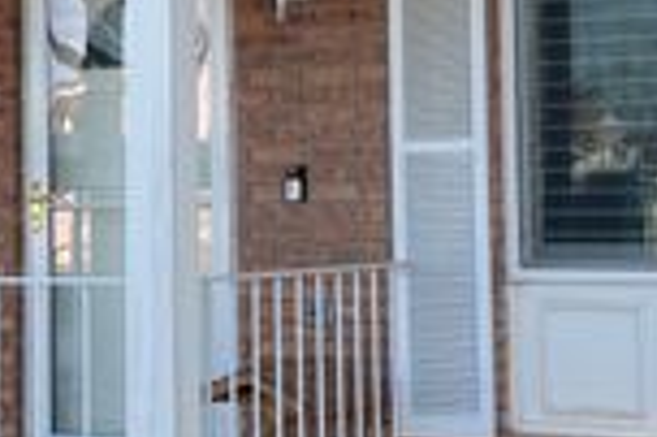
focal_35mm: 89
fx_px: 1622
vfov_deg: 15.3
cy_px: 115
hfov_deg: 22.8
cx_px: 255
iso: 50
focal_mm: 5.1
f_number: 1.6
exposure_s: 1/833
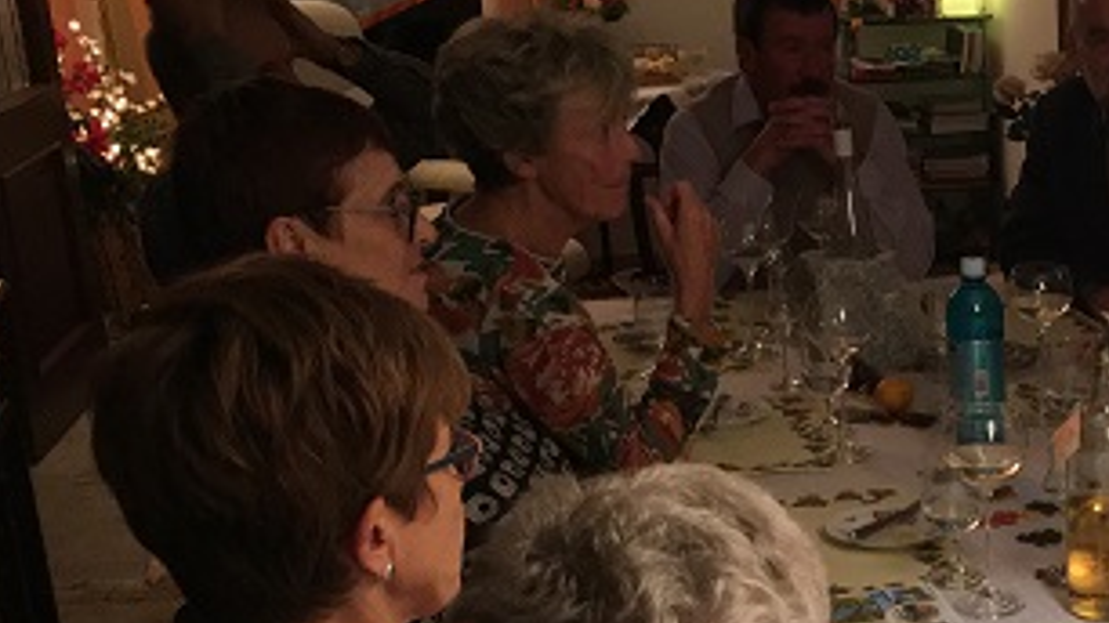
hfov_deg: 29.7
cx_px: 1113
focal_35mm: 66
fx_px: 1940
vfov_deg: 18.0
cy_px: 554
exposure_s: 1/33
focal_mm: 4.15
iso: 160
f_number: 2.2
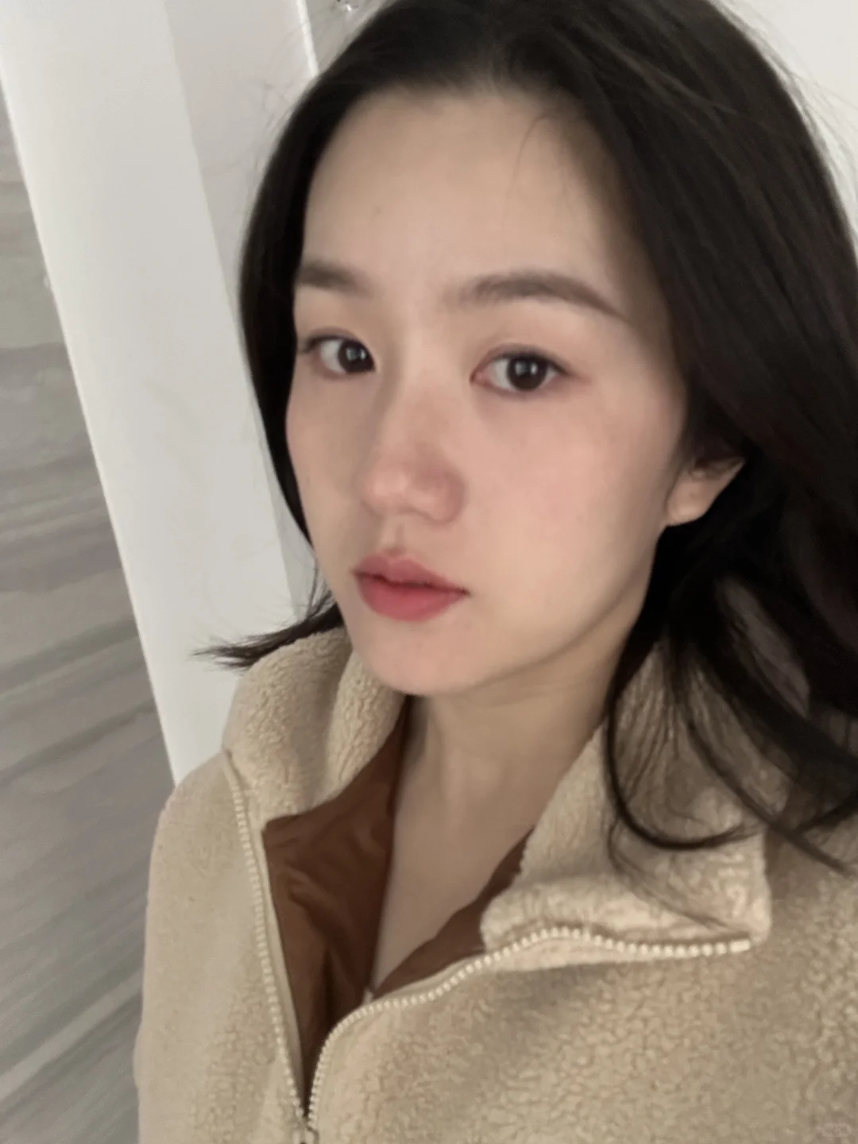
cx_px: 429
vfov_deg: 60.0
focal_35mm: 30
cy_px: 572
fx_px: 991
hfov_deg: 46.8
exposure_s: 1/36
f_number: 1.9
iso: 400
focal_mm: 2.69
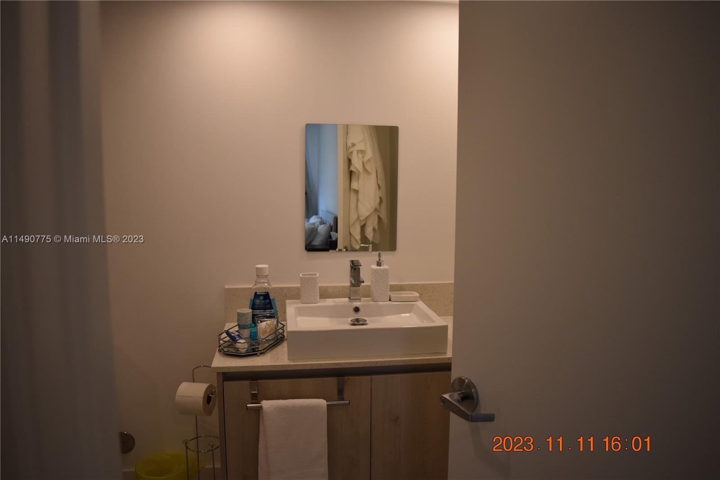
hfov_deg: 67.4
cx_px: 360
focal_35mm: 27
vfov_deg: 47.9
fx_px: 540
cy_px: 240
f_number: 3.5
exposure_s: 1/250
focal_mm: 18
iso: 500
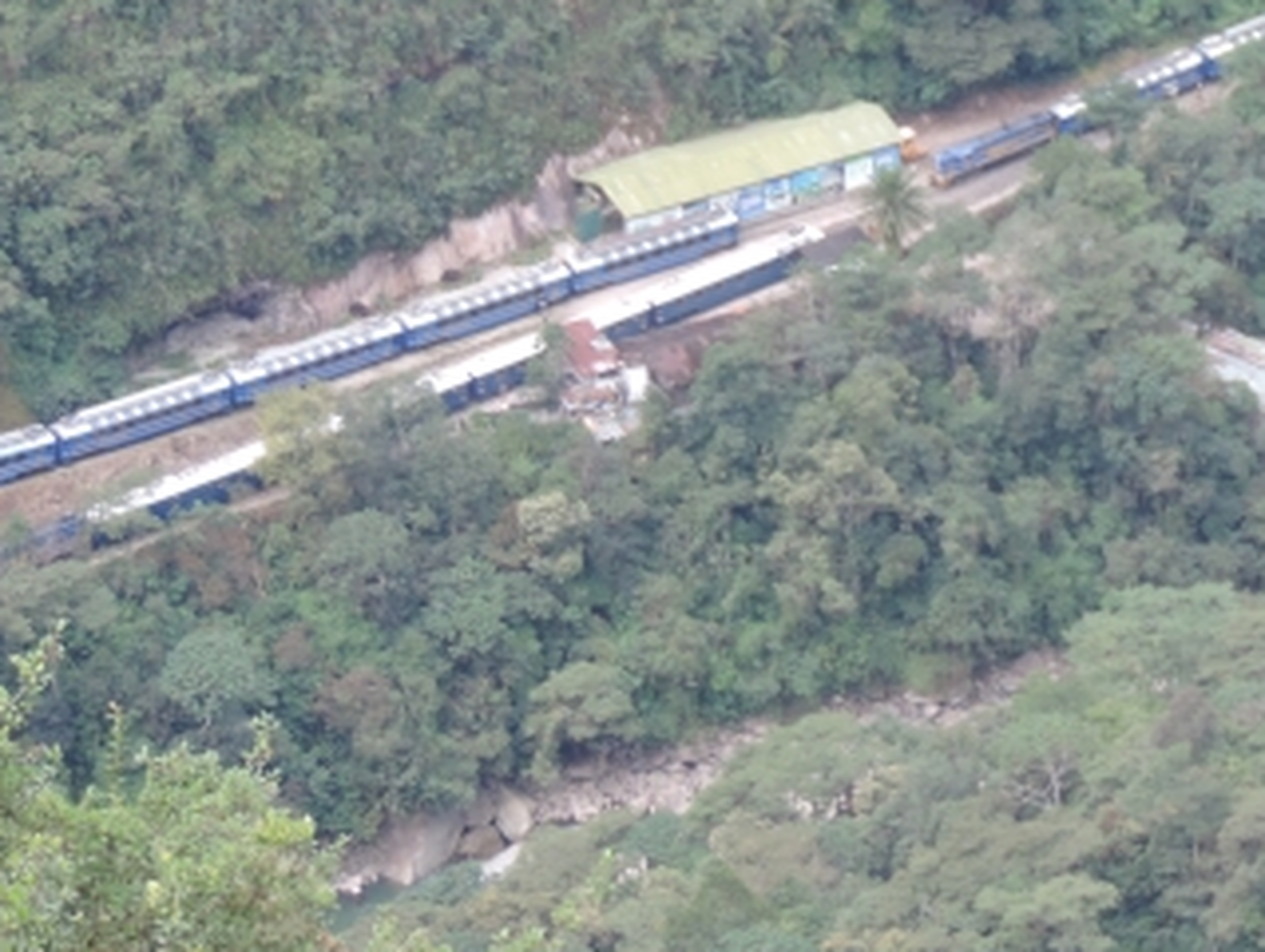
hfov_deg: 7.5
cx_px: 1384
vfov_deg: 5.7
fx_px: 9622
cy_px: 60
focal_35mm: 263
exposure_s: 1/100
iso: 100
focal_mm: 18.7
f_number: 4.2
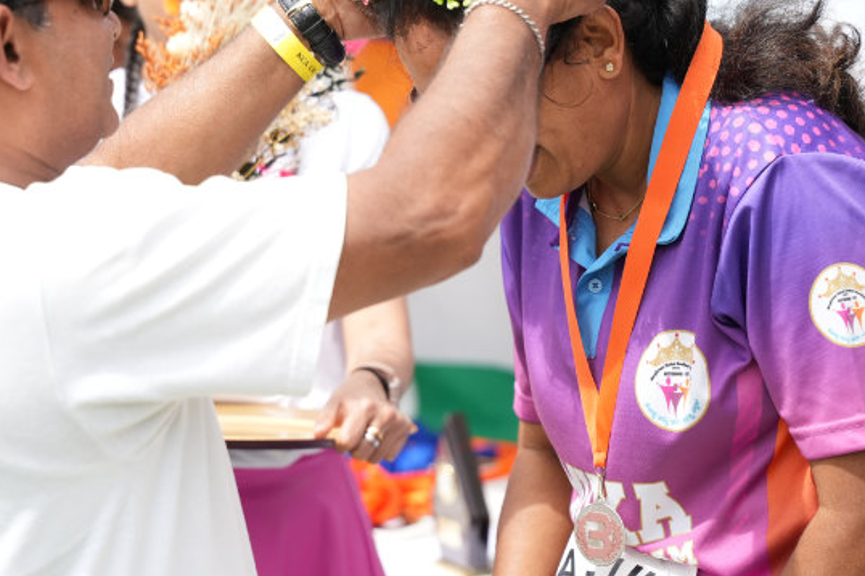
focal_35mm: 133
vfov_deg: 10.3
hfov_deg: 15.4
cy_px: 175
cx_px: 376
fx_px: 3194
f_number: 2.8
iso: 250
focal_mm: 70
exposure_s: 1/1600
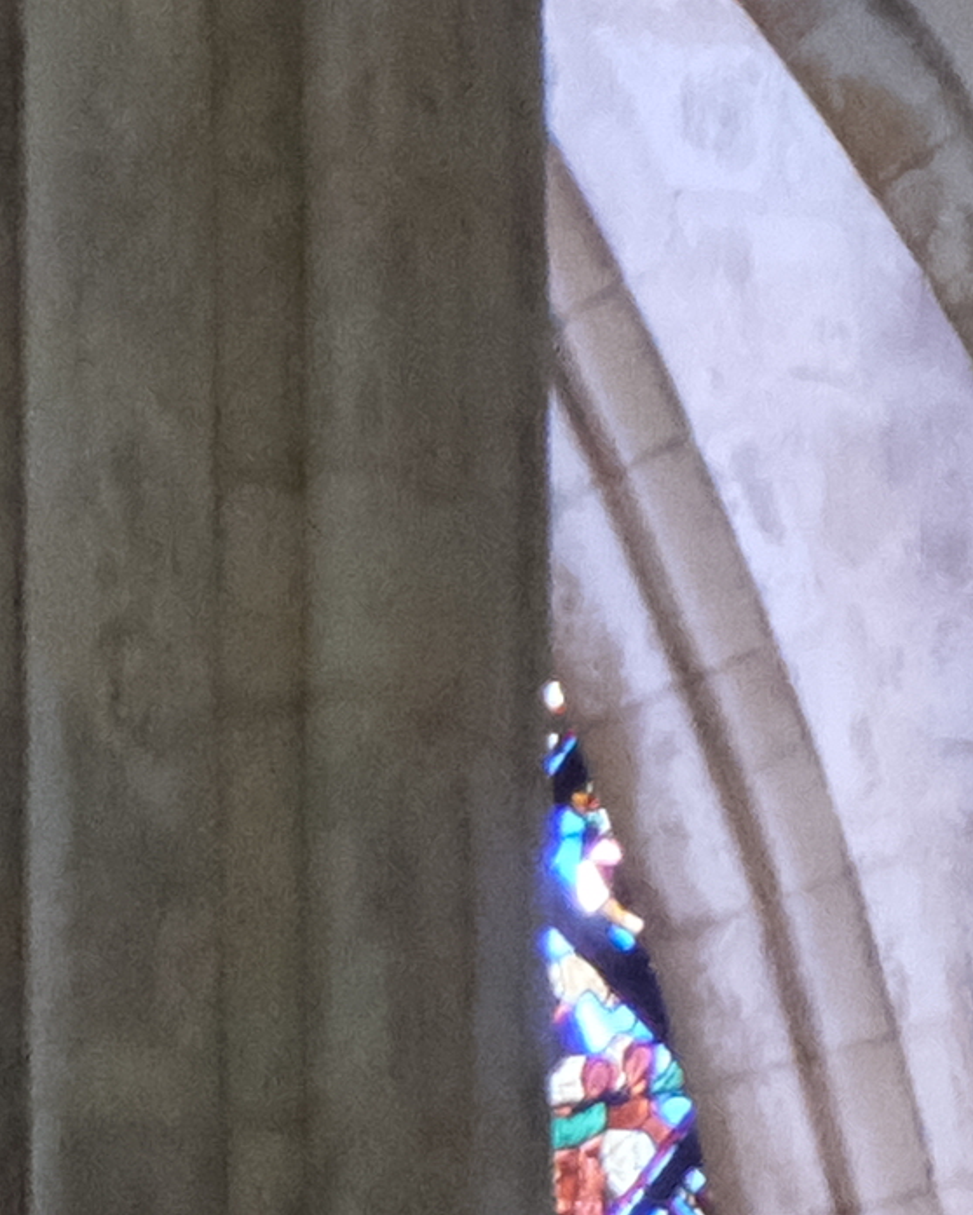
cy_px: 3124
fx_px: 20545
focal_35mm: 571
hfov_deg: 2.7
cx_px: -935
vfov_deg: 3.3
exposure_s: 1/28
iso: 6400
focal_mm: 45
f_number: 5.6
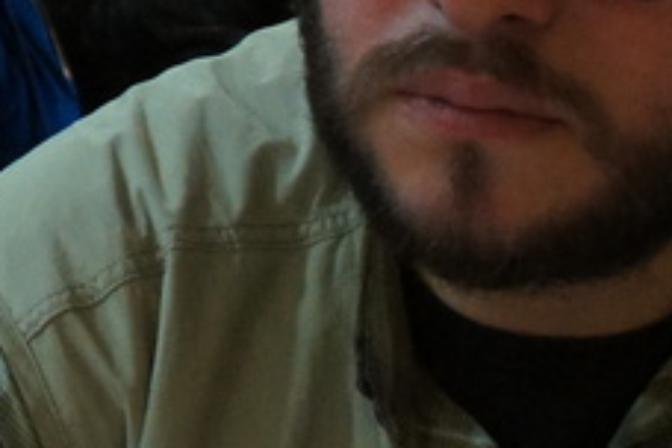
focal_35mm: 171
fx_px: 3192
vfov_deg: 7.8
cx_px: -483
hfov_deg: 11.3
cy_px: -315
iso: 1600
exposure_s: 1/40
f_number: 3.5
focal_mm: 18
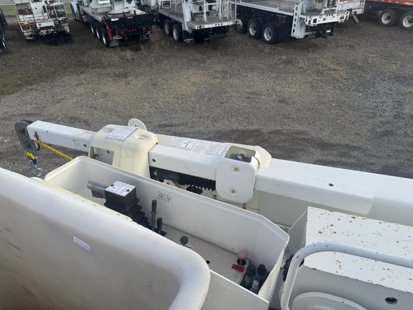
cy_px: 155
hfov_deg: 71.6
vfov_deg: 56.8
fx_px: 286
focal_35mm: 24
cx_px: 206
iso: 80
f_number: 1.78
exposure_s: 1/1869
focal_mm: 6.76
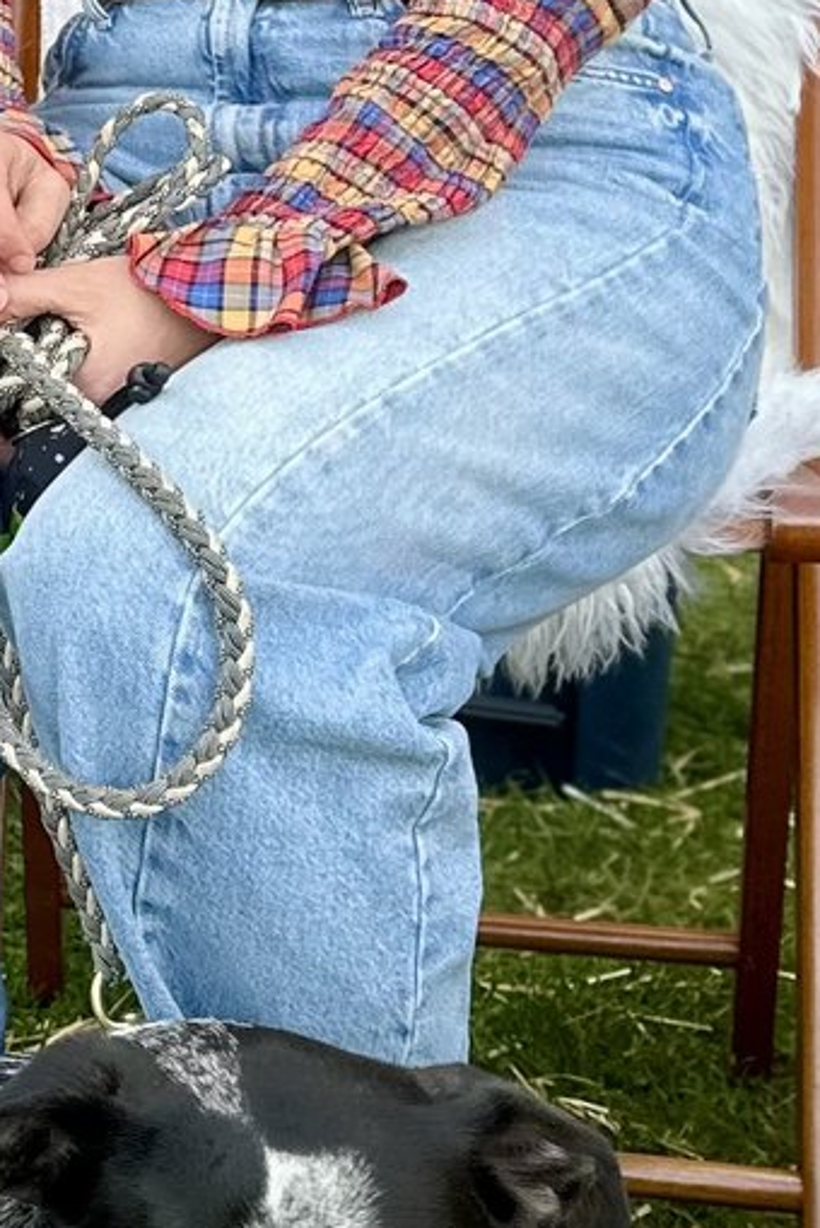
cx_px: -745
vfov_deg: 20.5
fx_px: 3344
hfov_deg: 12.5
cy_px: 220
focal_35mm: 98
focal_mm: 6.86
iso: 64
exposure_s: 1/149
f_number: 1.78
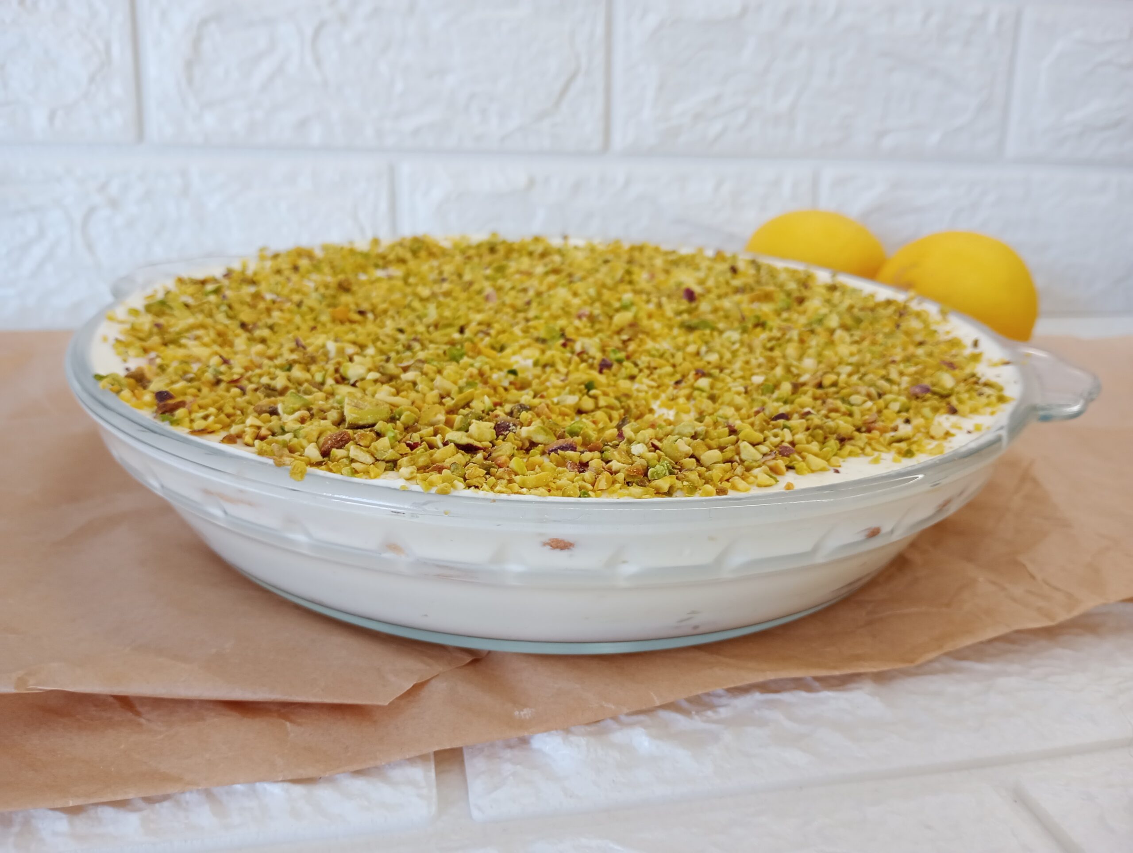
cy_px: 426
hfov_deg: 63.4
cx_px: 566
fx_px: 918
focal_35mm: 28
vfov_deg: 49.9
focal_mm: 4.27
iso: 344
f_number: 1.8
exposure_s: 1/50
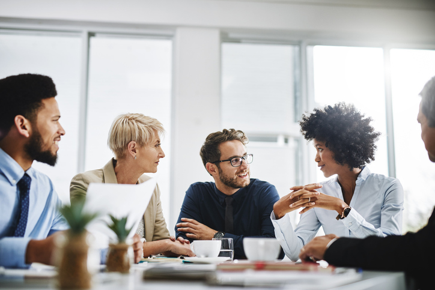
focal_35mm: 50
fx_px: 604
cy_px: 145
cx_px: 218
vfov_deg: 27.0
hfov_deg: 39.6
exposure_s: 1/640
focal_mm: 50
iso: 200
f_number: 2
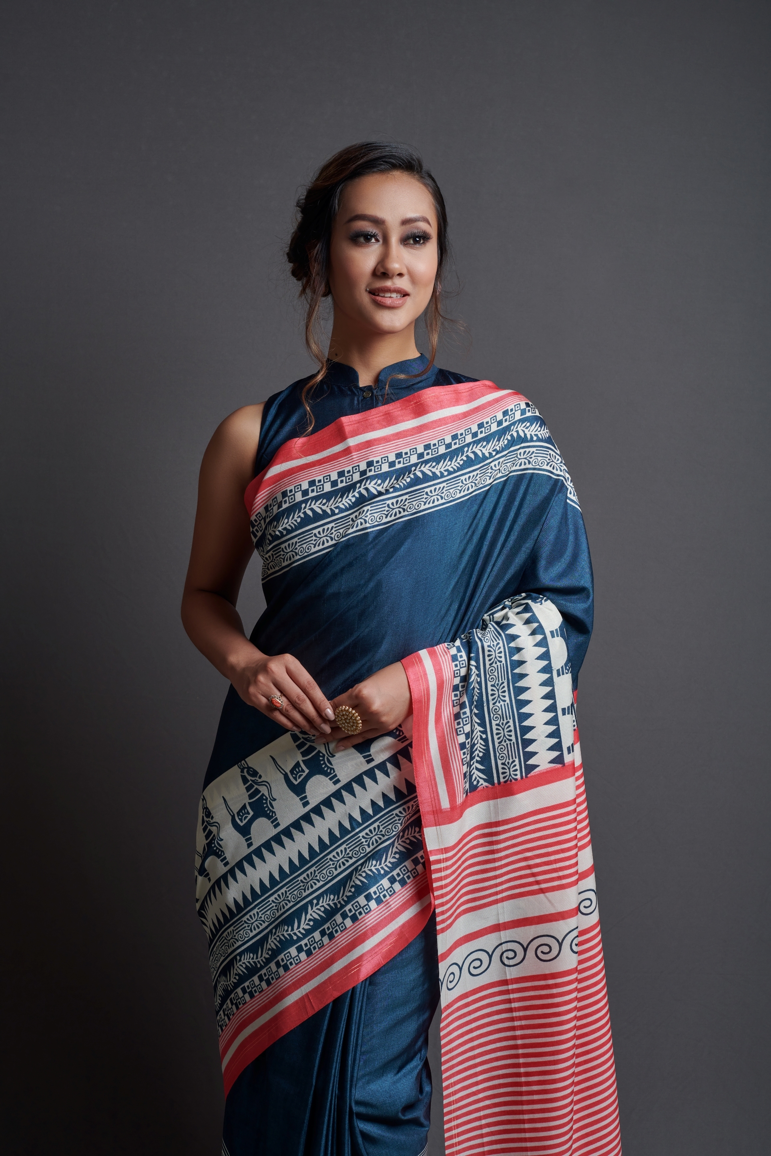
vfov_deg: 39.6
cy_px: 578
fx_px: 1607
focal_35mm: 50
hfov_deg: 27.0
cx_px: 386
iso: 100
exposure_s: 1/160
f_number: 9
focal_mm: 50
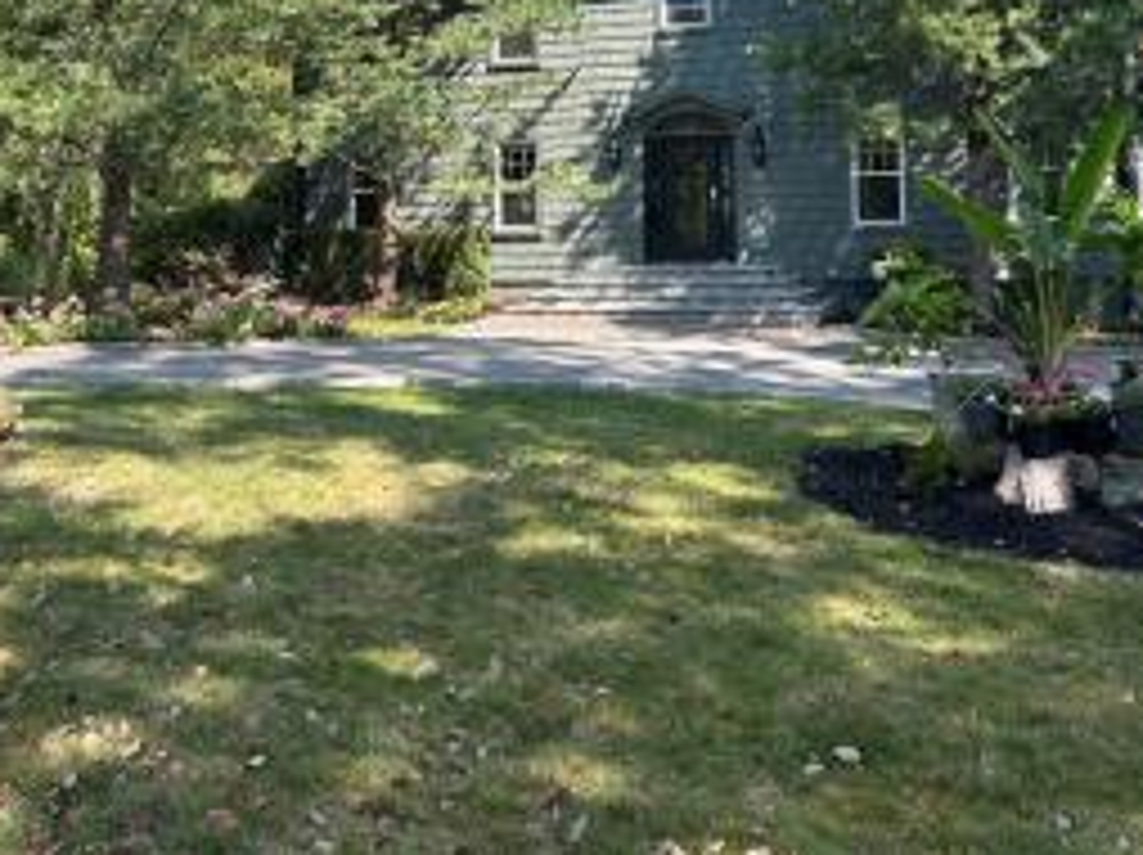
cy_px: 189
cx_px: 598
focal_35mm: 41
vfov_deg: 34.2
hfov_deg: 45.8
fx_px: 1353
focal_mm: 5.7
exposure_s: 1/853
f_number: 1.5
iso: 50
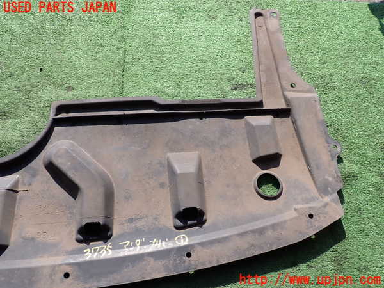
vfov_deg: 49.7
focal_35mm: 28
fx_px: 311
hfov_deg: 63.4
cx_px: 192
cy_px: 144
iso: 100
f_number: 3.2
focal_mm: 5.05
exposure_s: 1/800
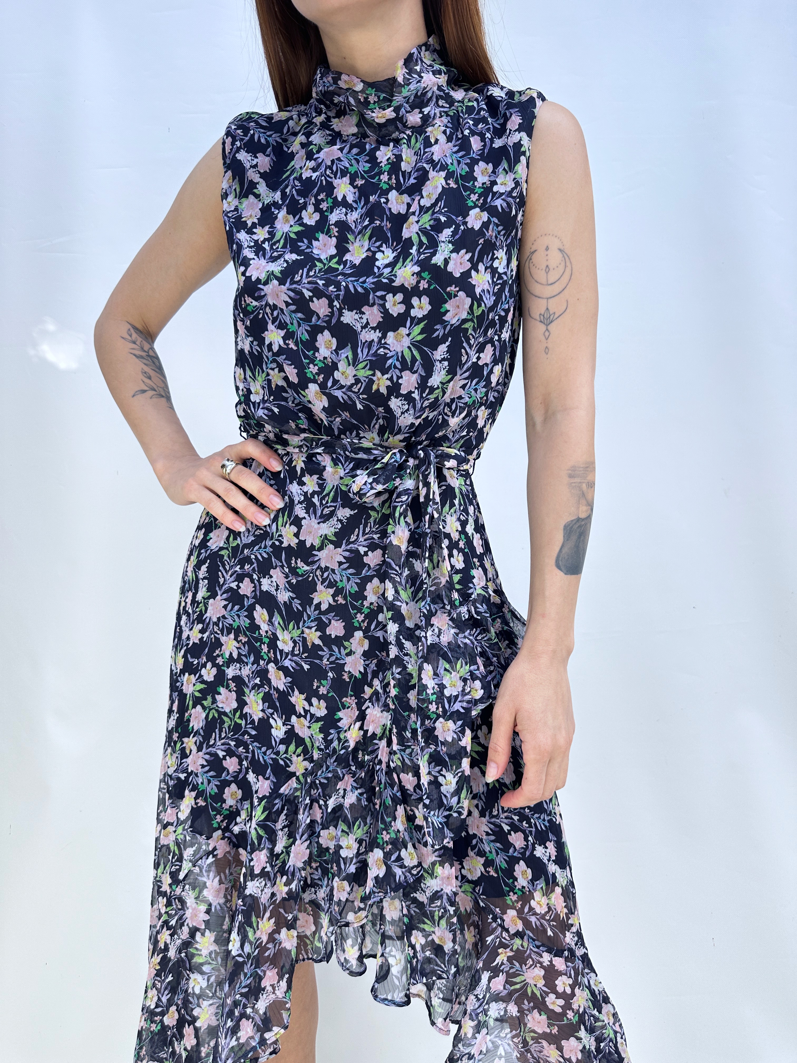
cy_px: 532
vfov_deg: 71.6
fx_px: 737
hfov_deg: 56.8
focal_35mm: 24
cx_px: 398
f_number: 1.78
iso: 80
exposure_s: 1/409
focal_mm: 6.86
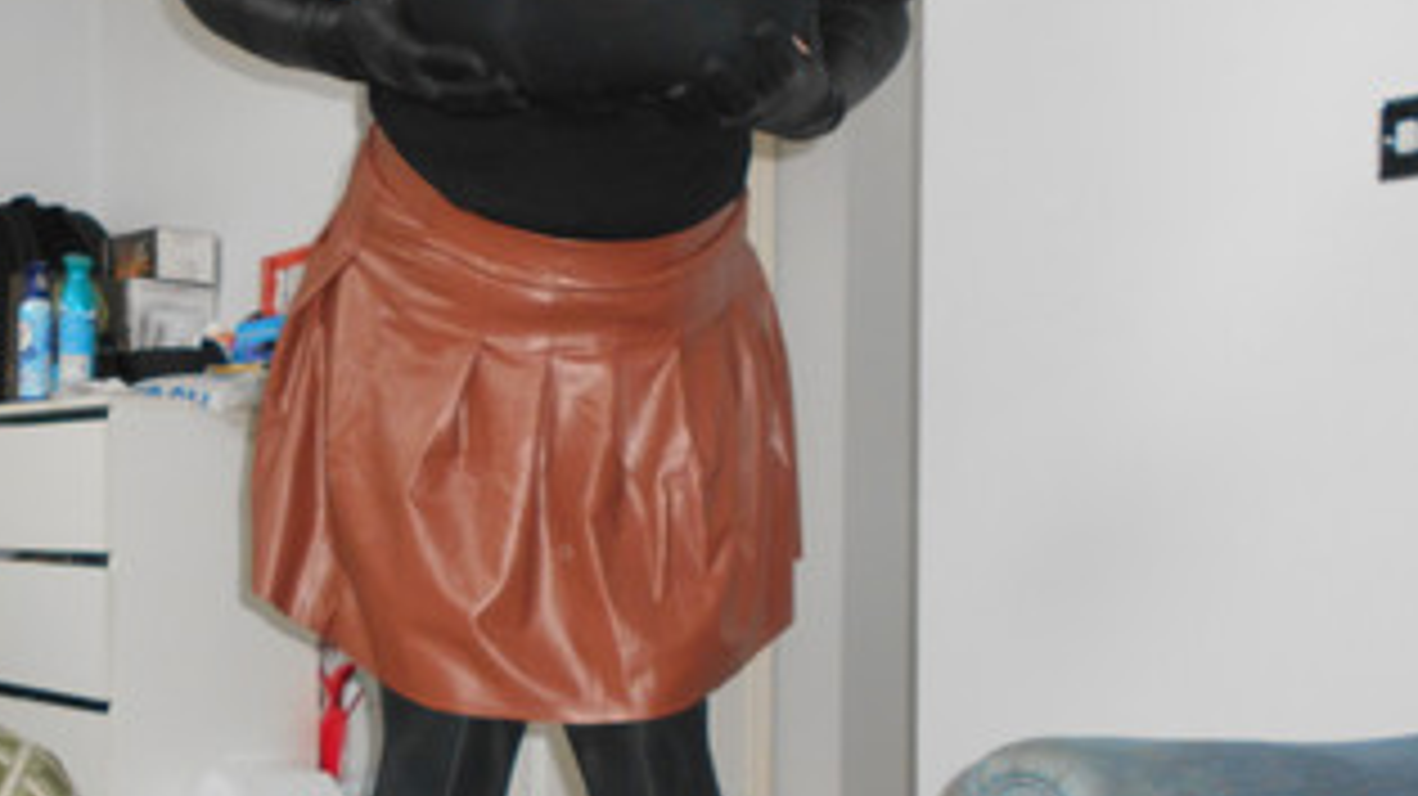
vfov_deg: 26.3
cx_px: 513
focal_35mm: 45
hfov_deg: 45.0
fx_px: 1692
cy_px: 560
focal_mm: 4.6
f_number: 3.2
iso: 250
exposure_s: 1/25
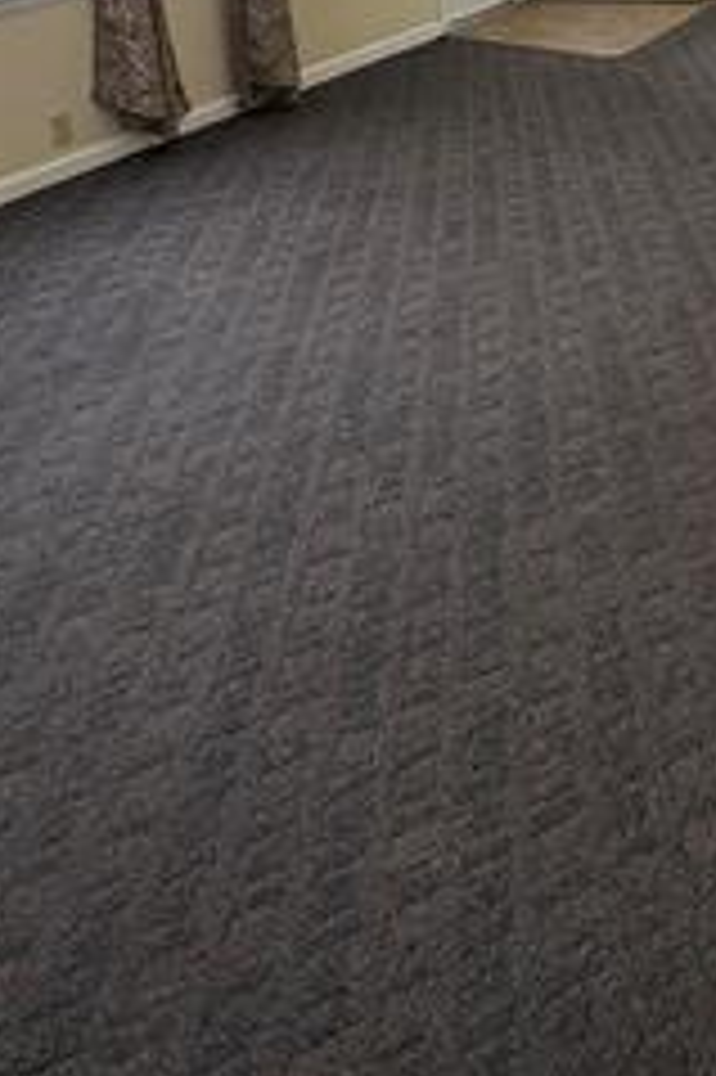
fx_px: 1165
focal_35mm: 39
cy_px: 9
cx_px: 617
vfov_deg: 42.9
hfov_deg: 32.8
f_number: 2.2
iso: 200
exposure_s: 1/99
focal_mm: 2.22
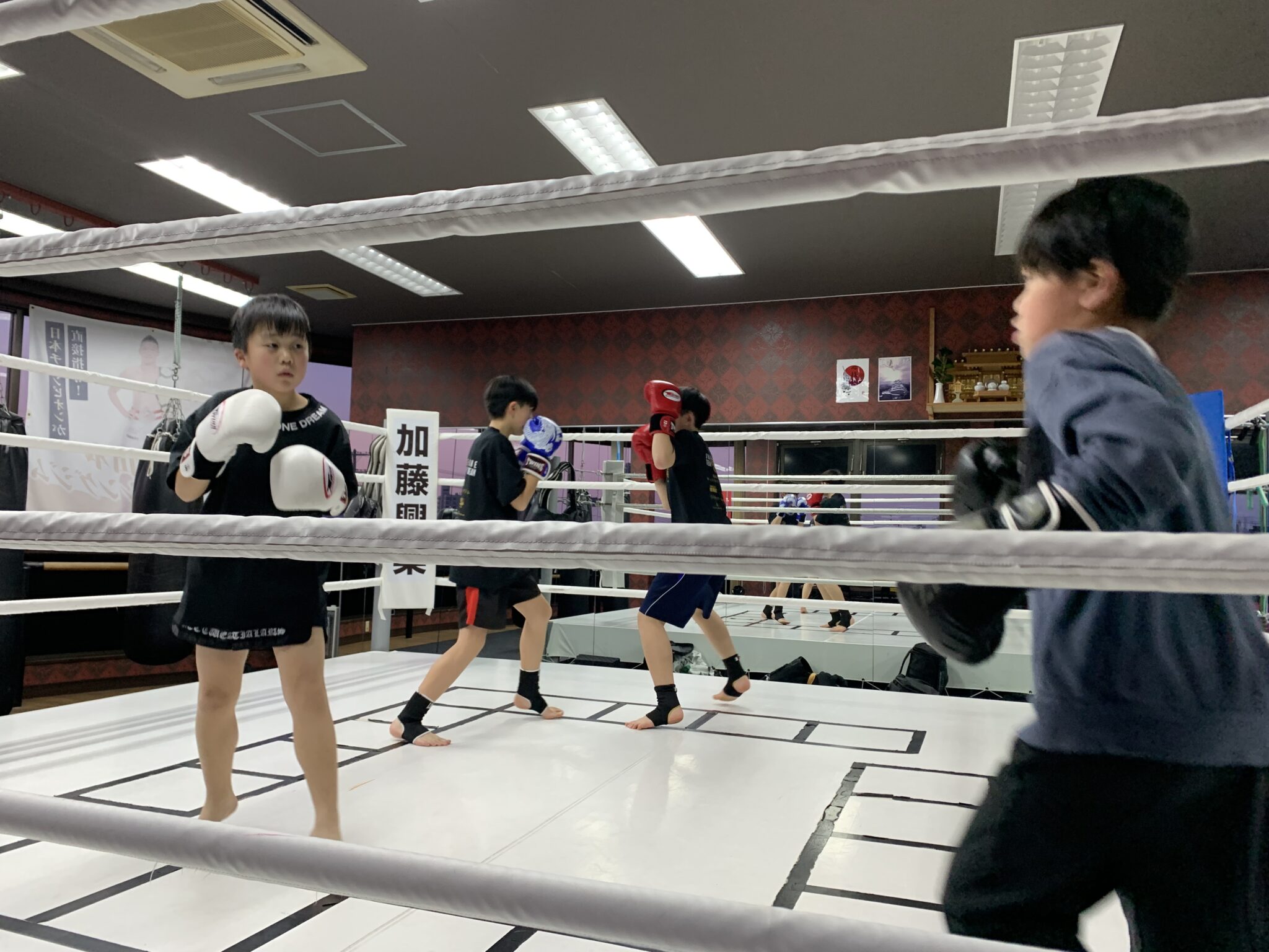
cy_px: 476
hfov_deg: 67.3
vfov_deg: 53.1
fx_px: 953
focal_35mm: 26
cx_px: 634
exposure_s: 1/60
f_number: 1.8
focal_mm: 4.25
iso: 100
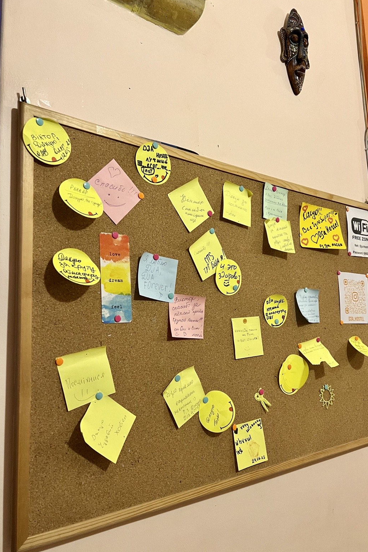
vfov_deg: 65.5
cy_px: 284
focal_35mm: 28
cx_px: 205
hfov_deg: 46.3
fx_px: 429
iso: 320
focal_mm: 5.7
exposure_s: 1/50
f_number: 1.5
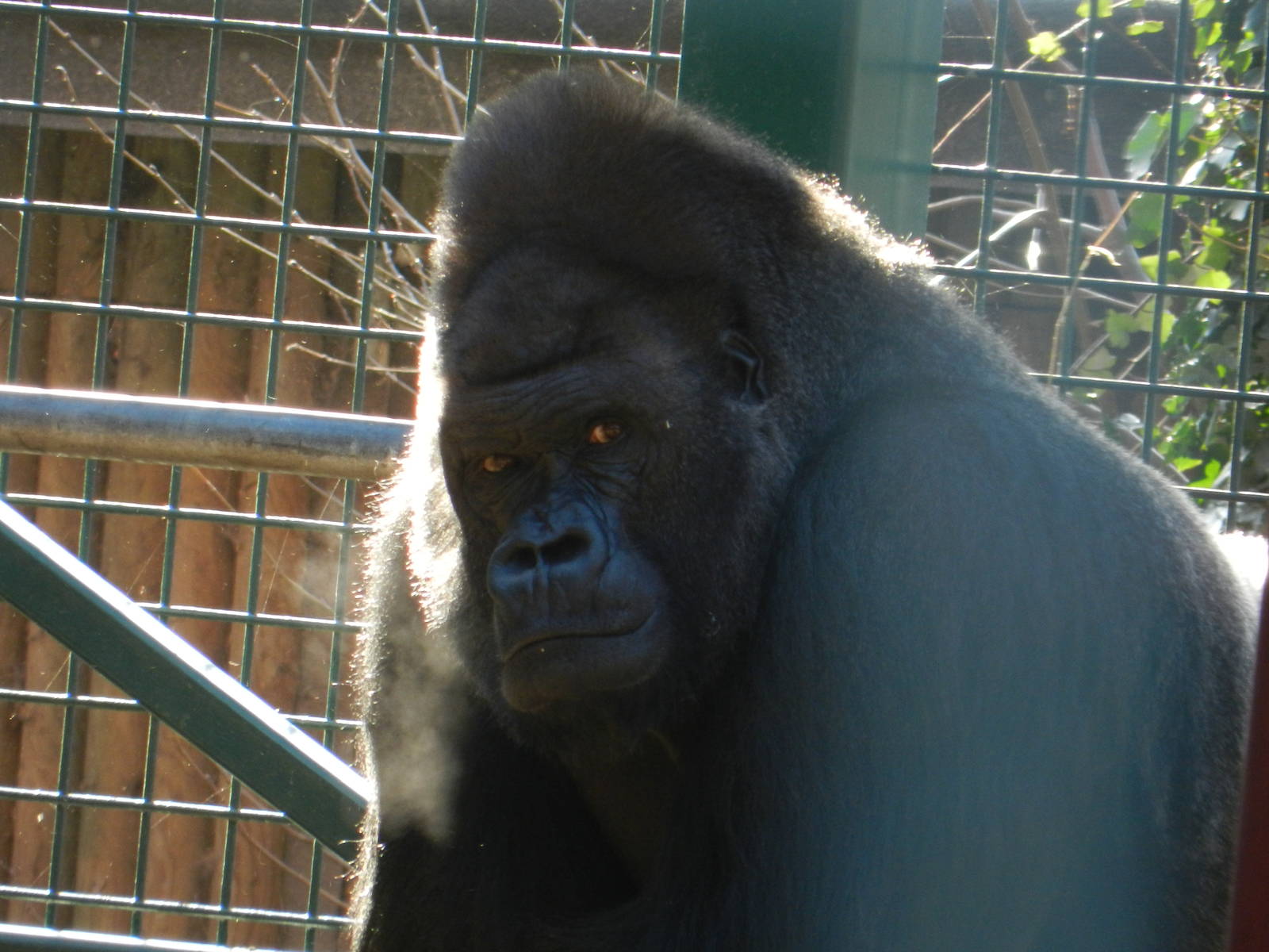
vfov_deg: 1.8
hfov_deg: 2.4
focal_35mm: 810
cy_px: 476
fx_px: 29694
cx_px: 634
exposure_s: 1/60
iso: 400
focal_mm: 144
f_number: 5.7
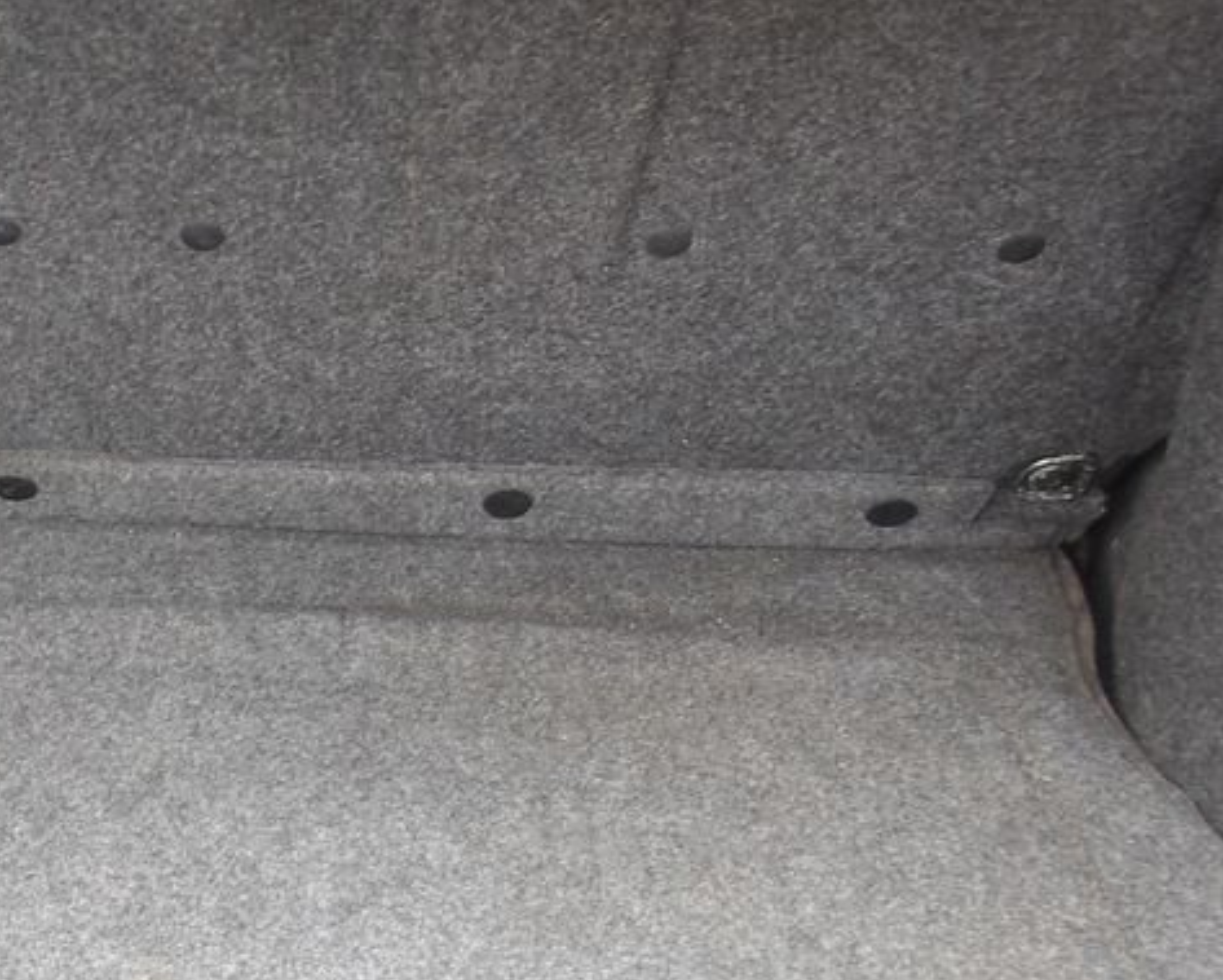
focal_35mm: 57
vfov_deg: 26.7
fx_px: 2064
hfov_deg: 31.0
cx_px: 49
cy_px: 574
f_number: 3
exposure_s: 1/30
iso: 162
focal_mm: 4.9
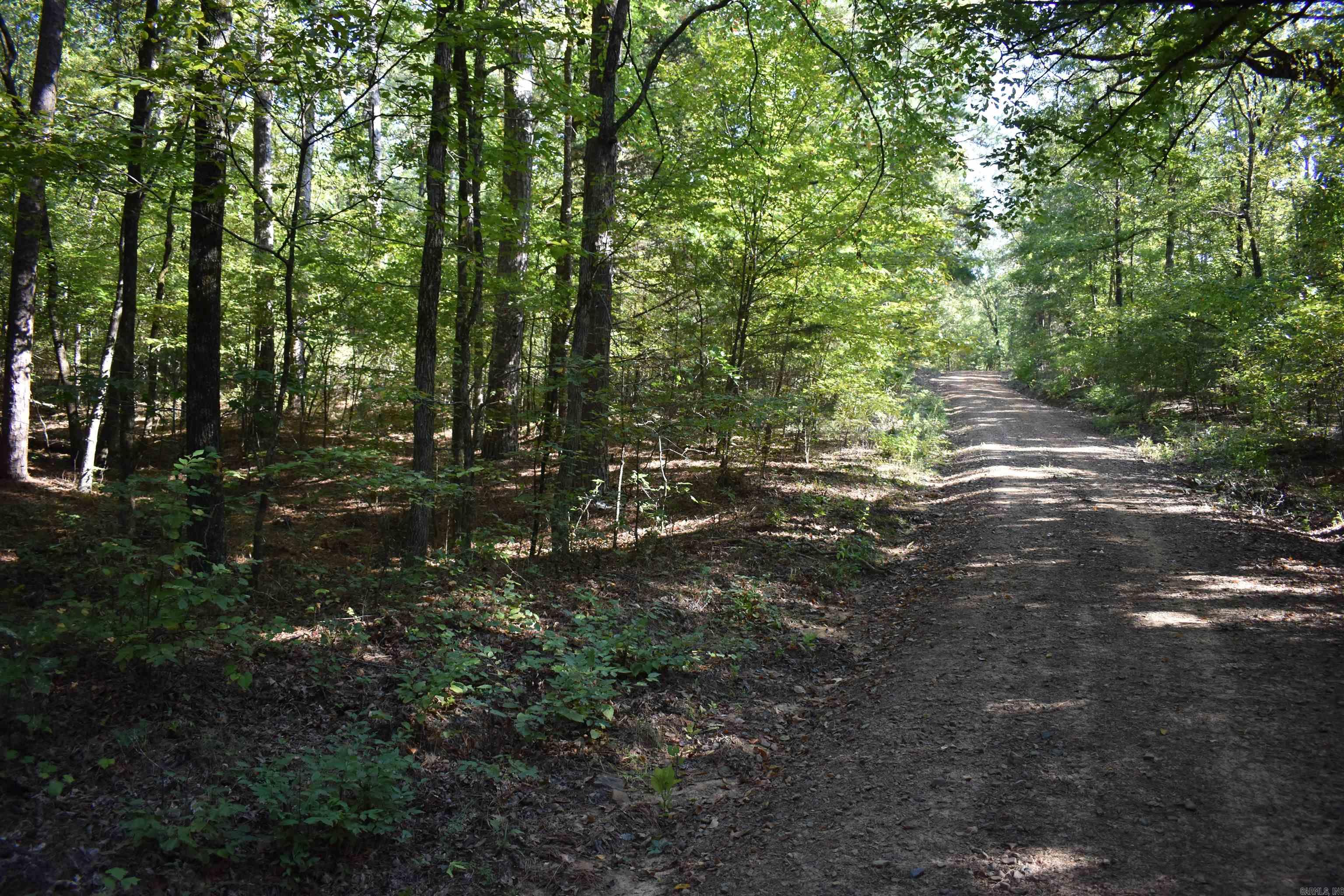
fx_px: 1008
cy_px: 448
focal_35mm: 27
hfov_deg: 67.4
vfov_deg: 47.9
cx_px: 672
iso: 450
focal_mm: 18
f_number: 3.5
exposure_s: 1/250
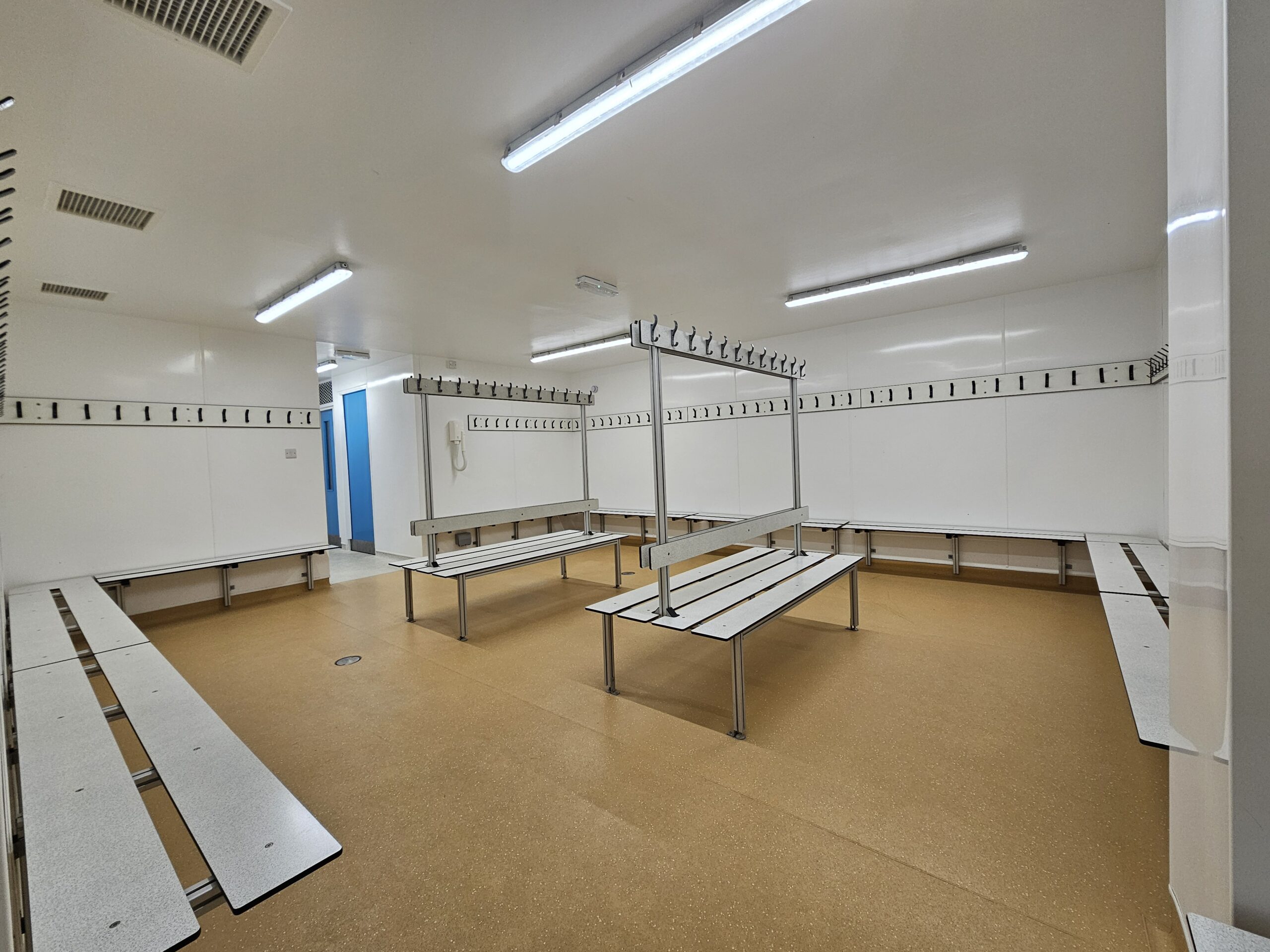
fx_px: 477
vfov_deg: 89.9
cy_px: 476
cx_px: 635
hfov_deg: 106.2
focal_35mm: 13
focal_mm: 2.2
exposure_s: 1/50
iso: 80
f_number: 2.2
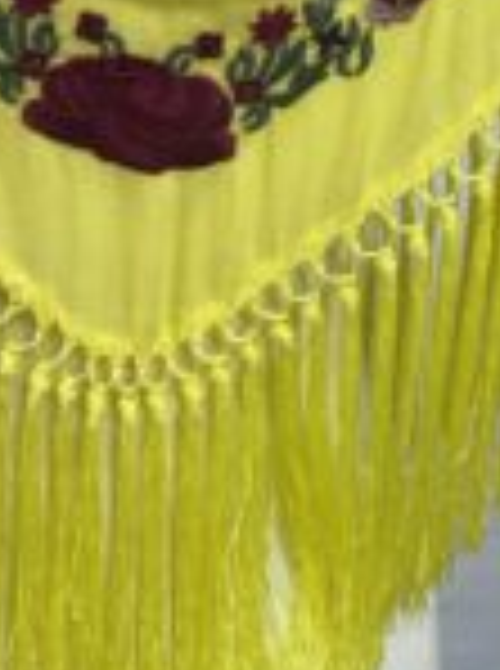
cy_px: -22
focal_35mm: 70
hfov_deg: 20.9
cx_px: 171
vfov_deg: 26.2
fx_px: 1354
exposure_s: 1/100
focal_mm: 5.7
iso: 80
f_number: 1.5
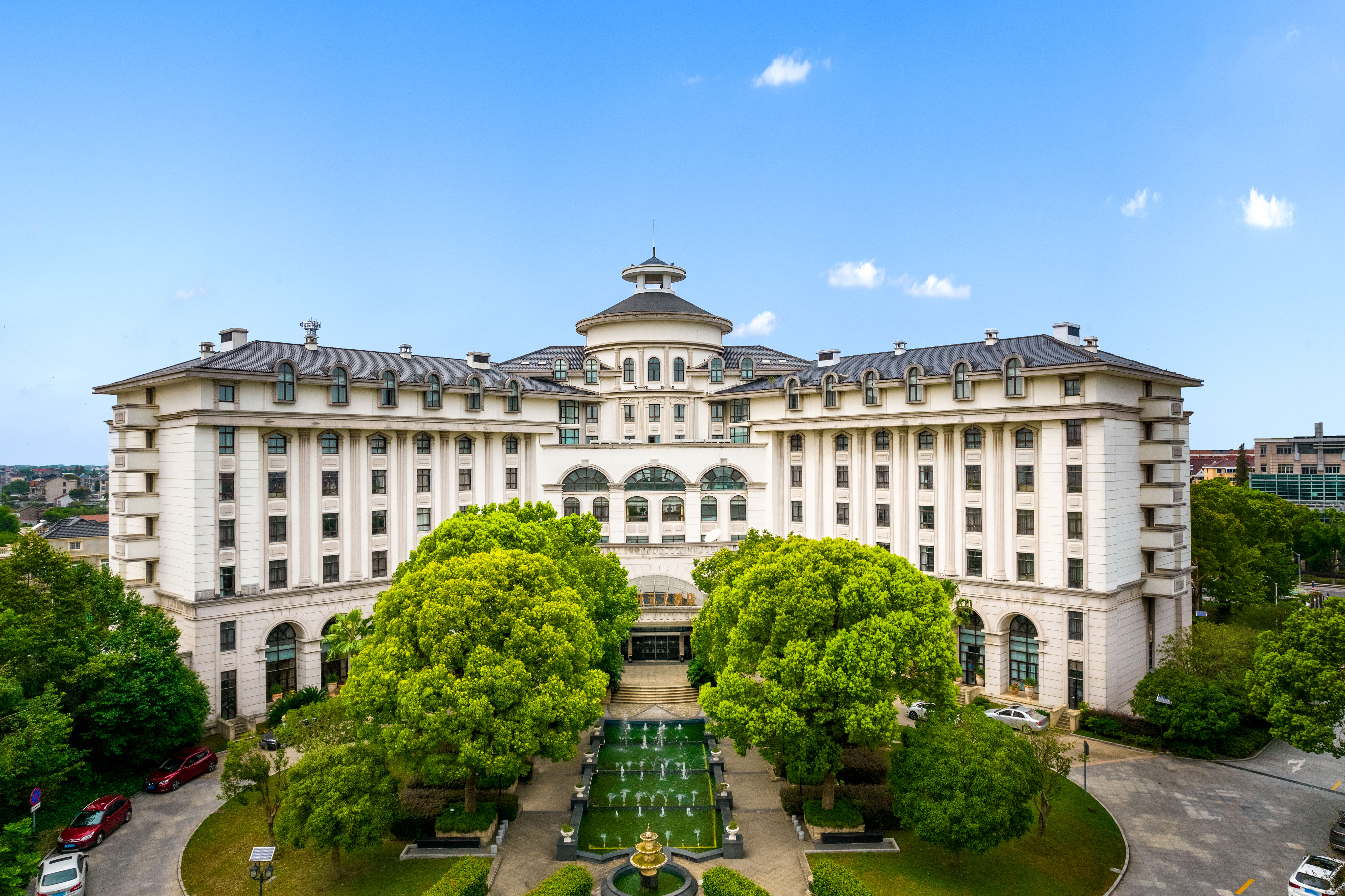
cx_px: 672
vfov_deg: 57.2
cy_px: 448
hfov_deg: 78.6
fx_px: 822
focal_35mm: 22
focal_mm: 8.38
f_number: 2.8
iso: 100
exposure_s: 1/4000
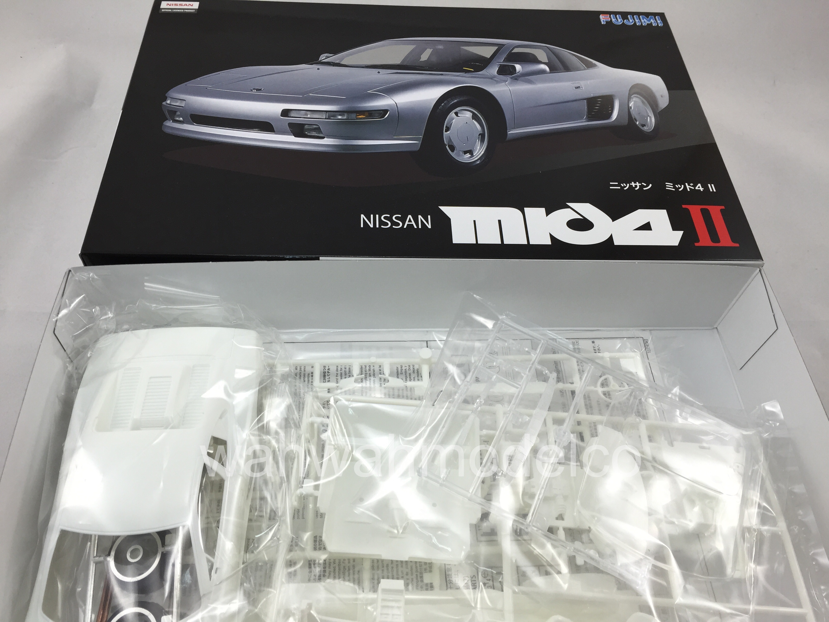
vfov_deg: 48.2
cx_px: 414
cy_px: 311
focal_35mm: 29
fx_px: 695
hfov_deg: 61.7
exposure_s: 1/100
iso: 40
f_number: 2.2
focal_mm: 4.15
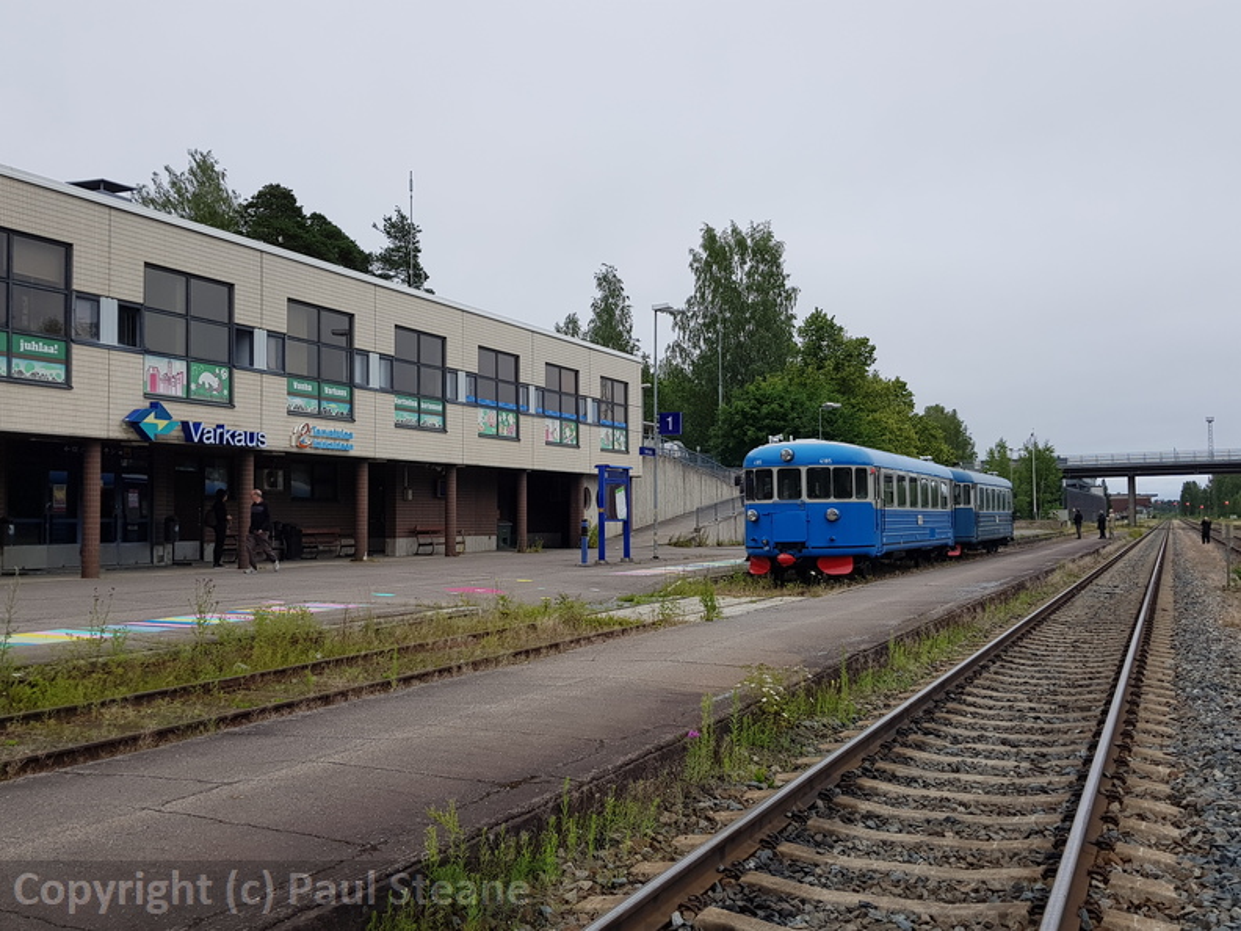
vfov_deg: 53.1
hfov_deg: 67.3
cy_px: 466
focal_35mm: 26
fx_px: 932
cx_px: 620
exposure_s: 1/337
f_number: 1.7
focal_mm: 4.2
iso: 40
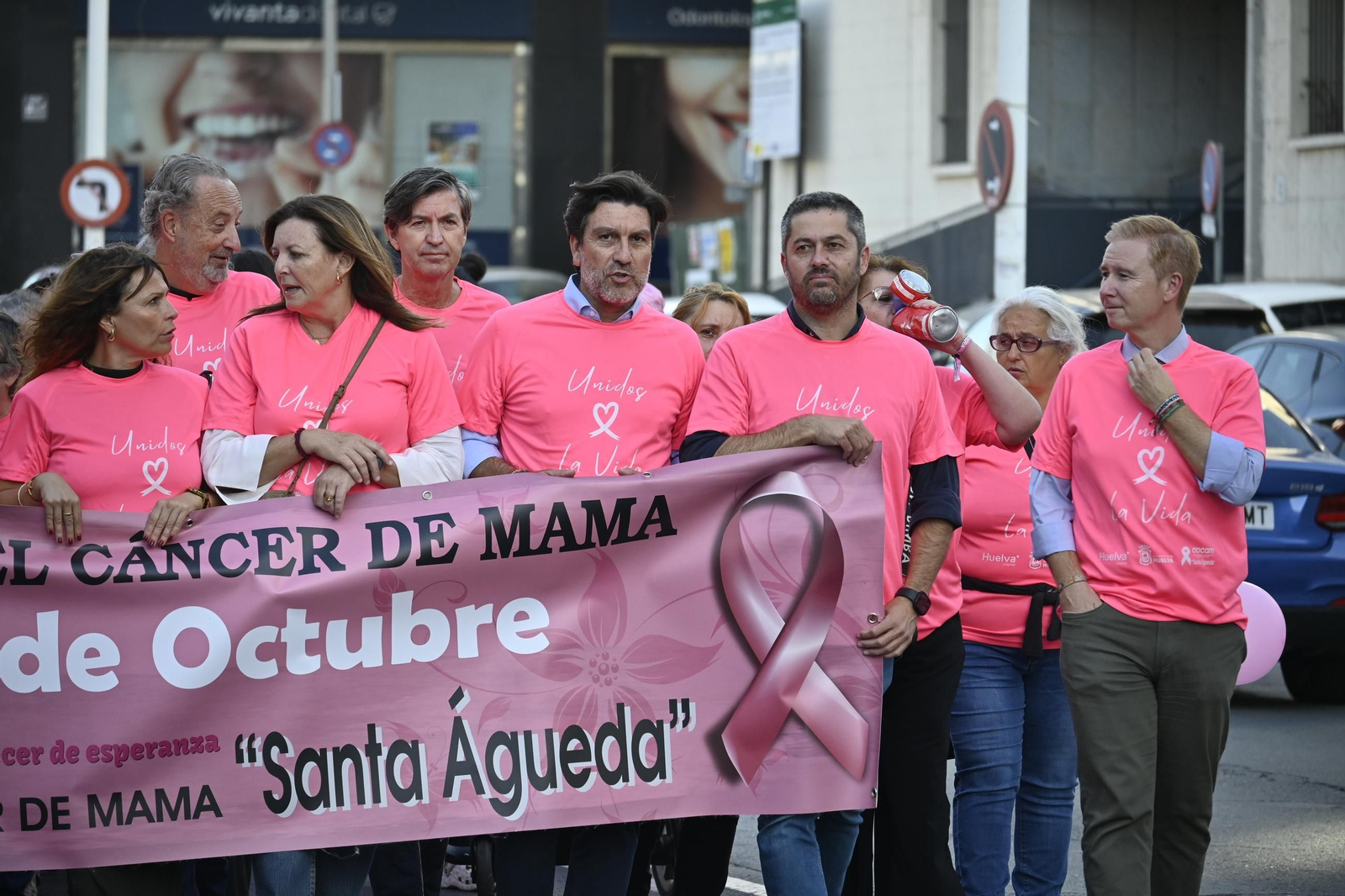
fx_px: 8404
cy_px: 448
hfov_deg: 9.2
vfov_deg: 6.1
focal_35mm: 225
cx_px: 672
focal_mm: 150
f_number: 5.3
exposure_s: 1/400
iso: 400
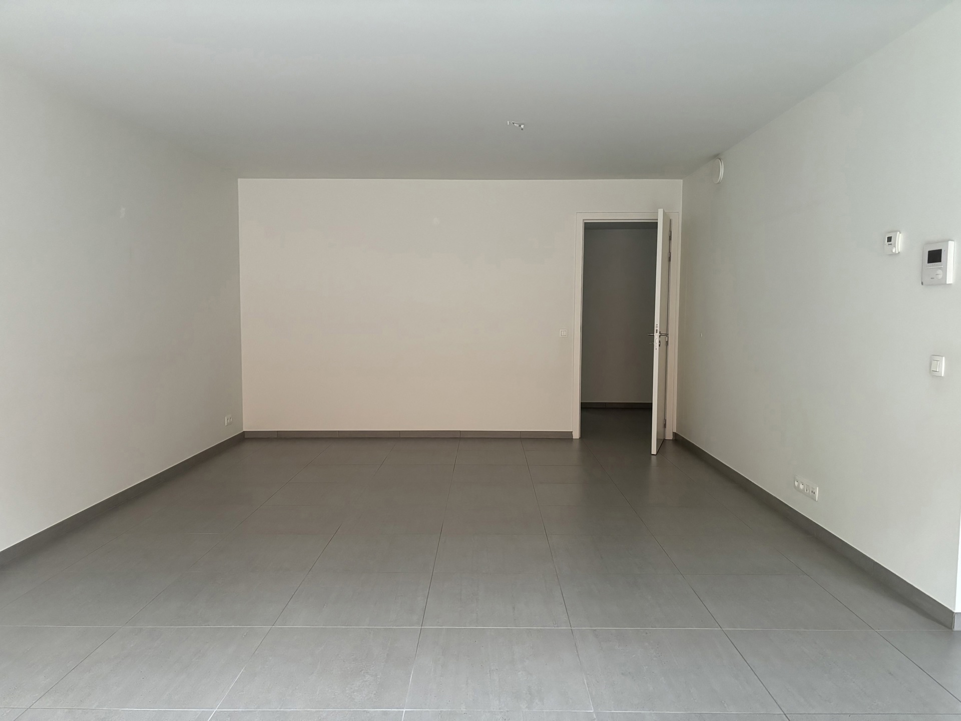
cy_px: 360
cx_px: 480
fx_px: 722
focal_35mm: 26
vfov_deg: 53.1
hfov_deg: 67.3
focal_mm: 5.96
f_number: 1.6
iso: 400
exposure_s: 1/60
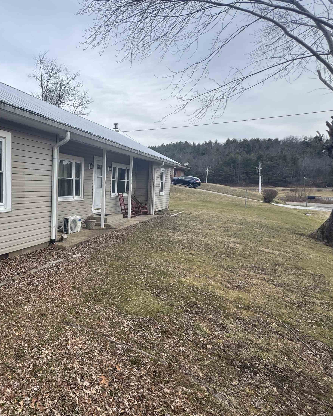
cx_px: 46
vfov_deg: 83.3
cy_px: 205
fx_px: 234
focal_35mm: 19
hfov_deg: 61.9
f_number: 2.2
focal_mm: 2.22
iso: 40
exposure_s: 1/253
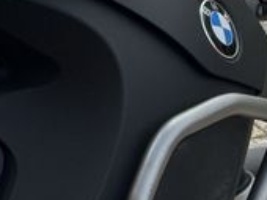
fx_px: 1394
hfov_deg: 10.7
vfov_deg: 8.1
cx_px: -94
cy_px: -19
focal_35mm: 181
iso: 64
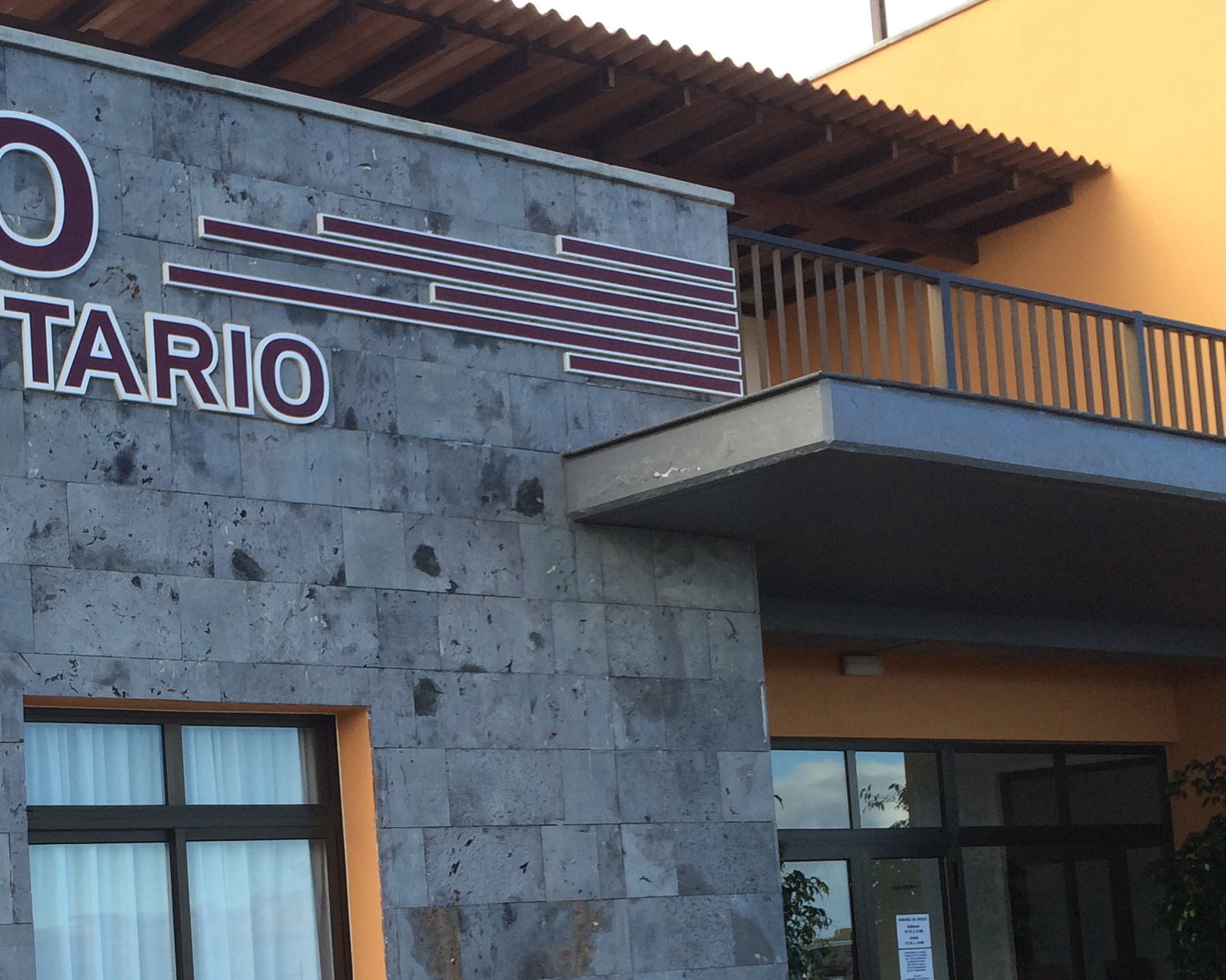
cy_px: 794
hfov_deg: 31.8
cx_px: 172
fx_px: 2068
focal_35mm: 57
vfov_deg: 26.2
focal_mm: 4.15
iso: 32
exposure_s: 1/554
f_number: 2.2
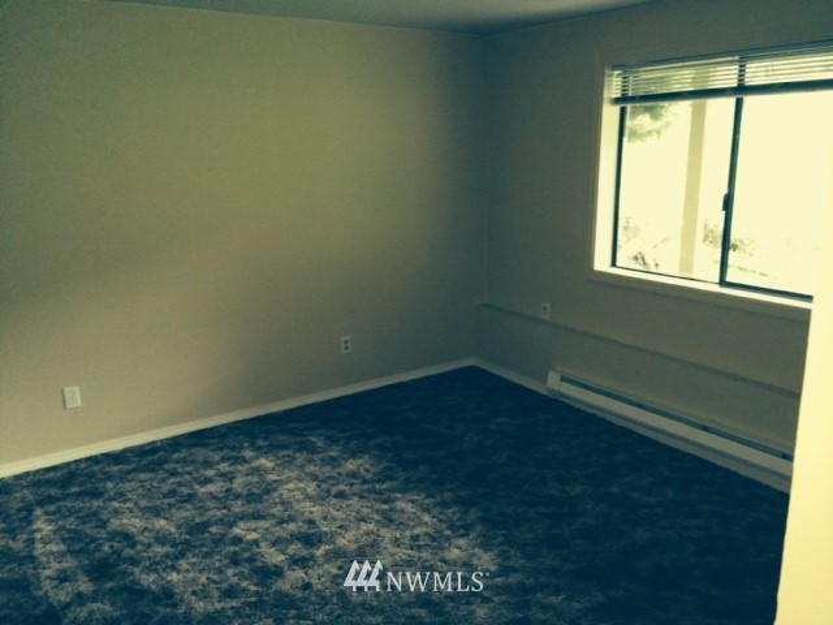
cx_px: 416
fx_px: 722
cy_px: 312
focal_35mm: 30
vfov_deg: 46.8
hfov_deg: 60.0
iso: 250
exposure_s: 1/20
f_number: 2.2
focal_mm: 4.12
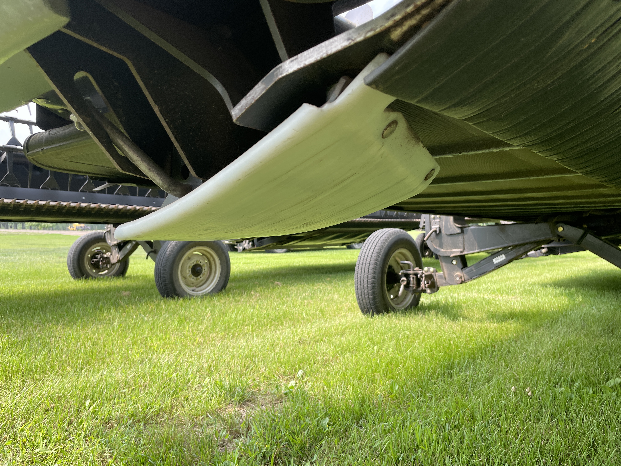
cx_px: 310
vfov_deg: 53.1
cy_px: 233
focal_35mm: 26
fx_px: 466
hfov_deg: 67.3
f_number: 1.6
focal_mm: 4.2
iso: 32
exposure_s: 1/537
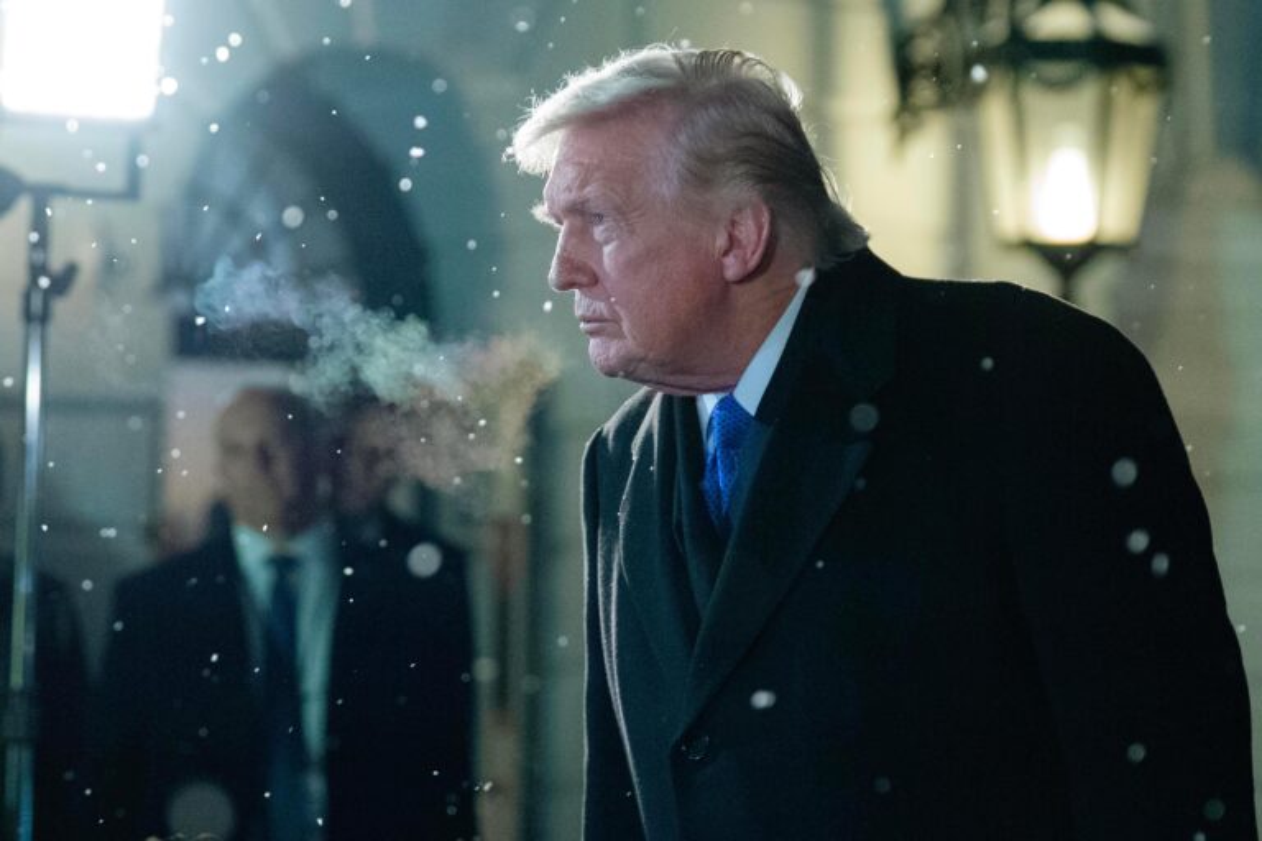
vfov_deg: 14.3
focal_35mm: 96
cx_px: 631
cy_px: 420
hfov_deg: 21.2
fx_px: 3365
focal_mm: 96
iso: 10000
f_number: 3.5
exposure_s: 1/200
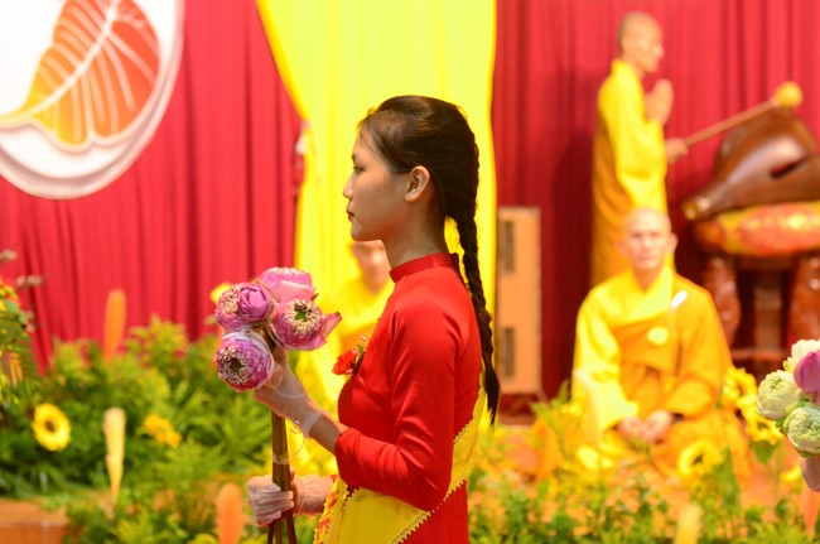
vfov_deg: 11.4
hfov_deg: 17.1
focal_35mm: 120
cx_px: 410
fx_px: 2729
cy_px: 272
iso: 4000
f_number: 2.8
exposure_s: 1/160
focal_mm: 80
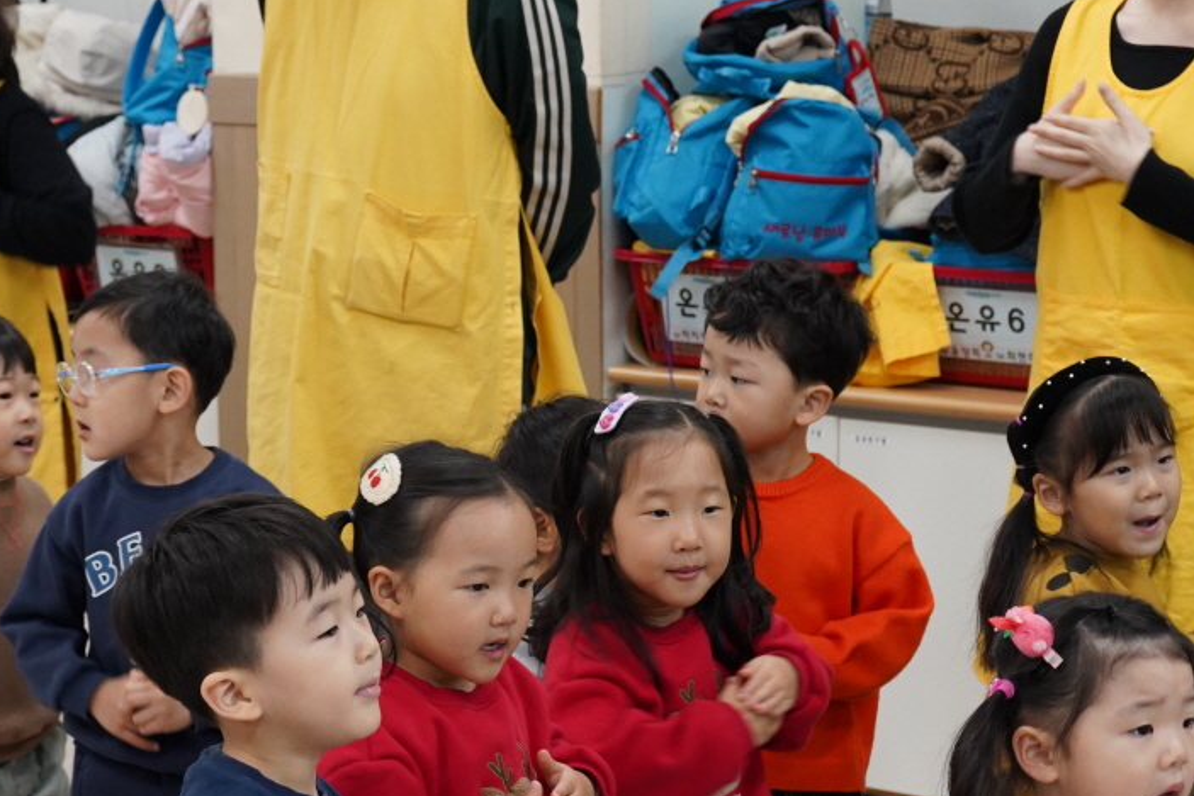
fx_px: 3682
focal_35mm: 111
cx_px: 316
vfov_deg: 12.3
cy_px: 537
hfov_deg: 18.3
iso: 2500
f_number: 7.1
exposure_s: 1/80
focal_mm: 60
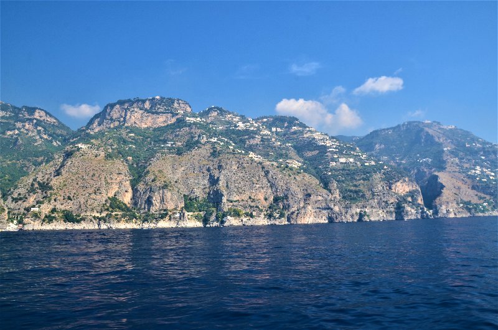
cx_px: 249
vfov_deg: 47.7
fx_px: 373
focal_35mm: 27
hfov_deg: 67.5
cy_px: 165
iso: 200
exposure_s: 1/100
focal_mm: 18
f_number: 11
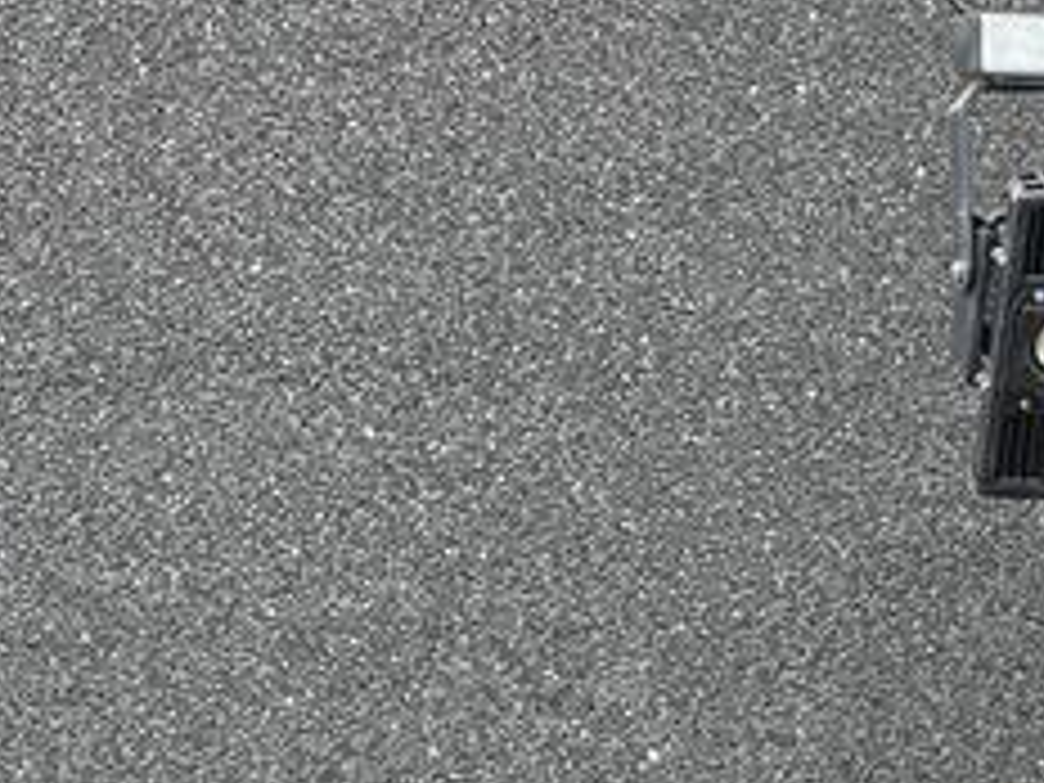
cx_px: 1386
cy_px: 914
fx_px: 6665
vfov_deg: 6.7
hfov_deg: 8.8
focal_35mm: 221
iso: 20
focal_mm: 7.5
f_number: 2.2
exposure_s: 1/110
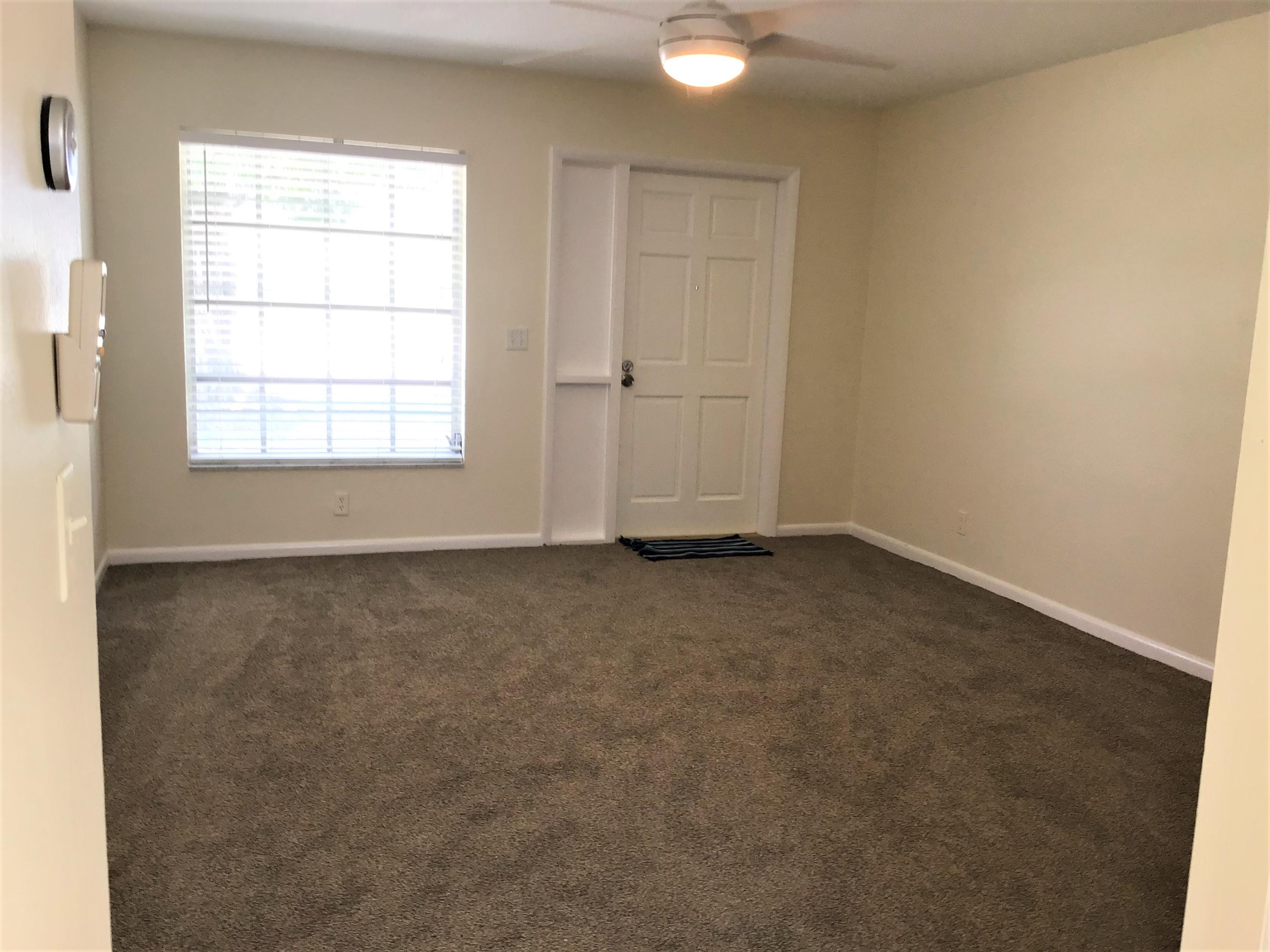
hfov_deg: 58.4
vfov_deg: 45.4
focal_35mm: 31
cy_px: 476
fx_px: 1137
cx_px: 635
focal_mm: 3.3
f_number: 2.4
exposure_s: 1/30
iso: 40
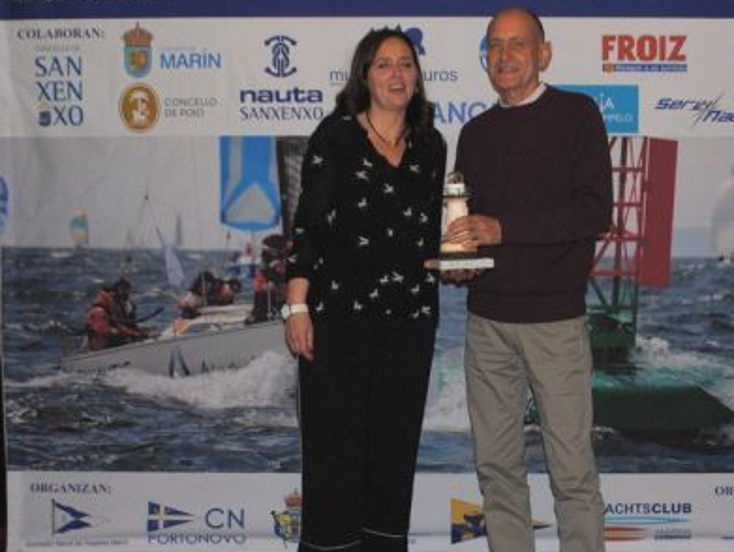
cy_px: 269
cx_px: 449
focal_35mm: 65
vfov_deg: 22.6
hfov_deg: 29.7
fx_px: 1380
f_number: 3.8
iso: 200
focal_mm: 22
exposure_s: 1/60
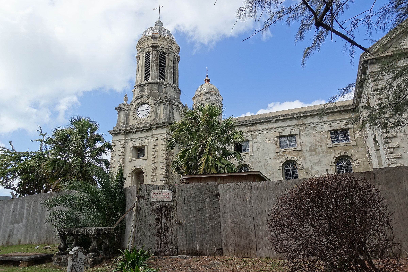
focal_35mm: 24
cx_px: 204
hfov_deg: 73.7
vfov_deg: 53.1
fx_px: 272
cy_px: 136
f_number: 4
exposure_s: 1/640
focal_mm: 8.8
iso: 125
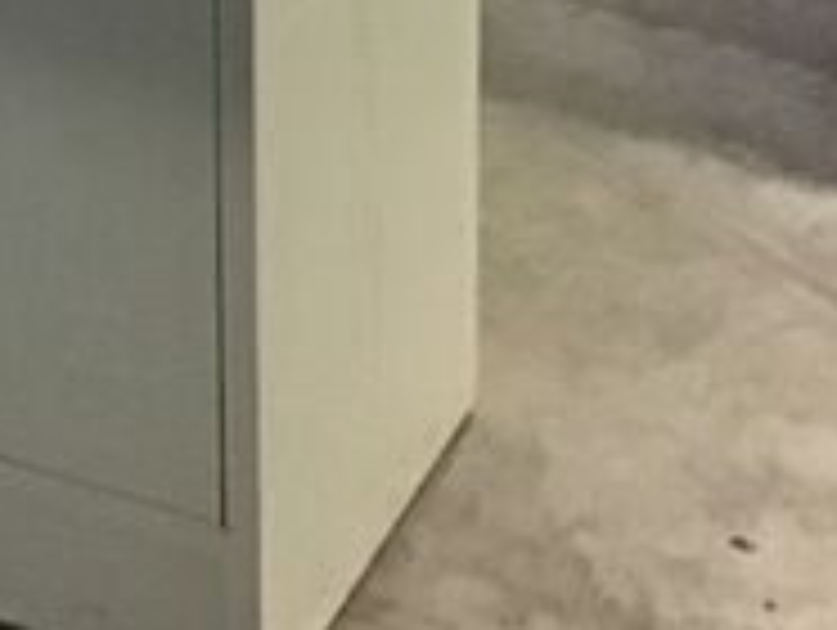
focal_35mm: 133
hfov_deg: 14.5
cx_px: -81
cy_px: -536
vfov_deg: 10.5
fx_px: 3220
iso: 500
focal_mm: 3.3
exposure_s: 1/17
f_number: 2.4
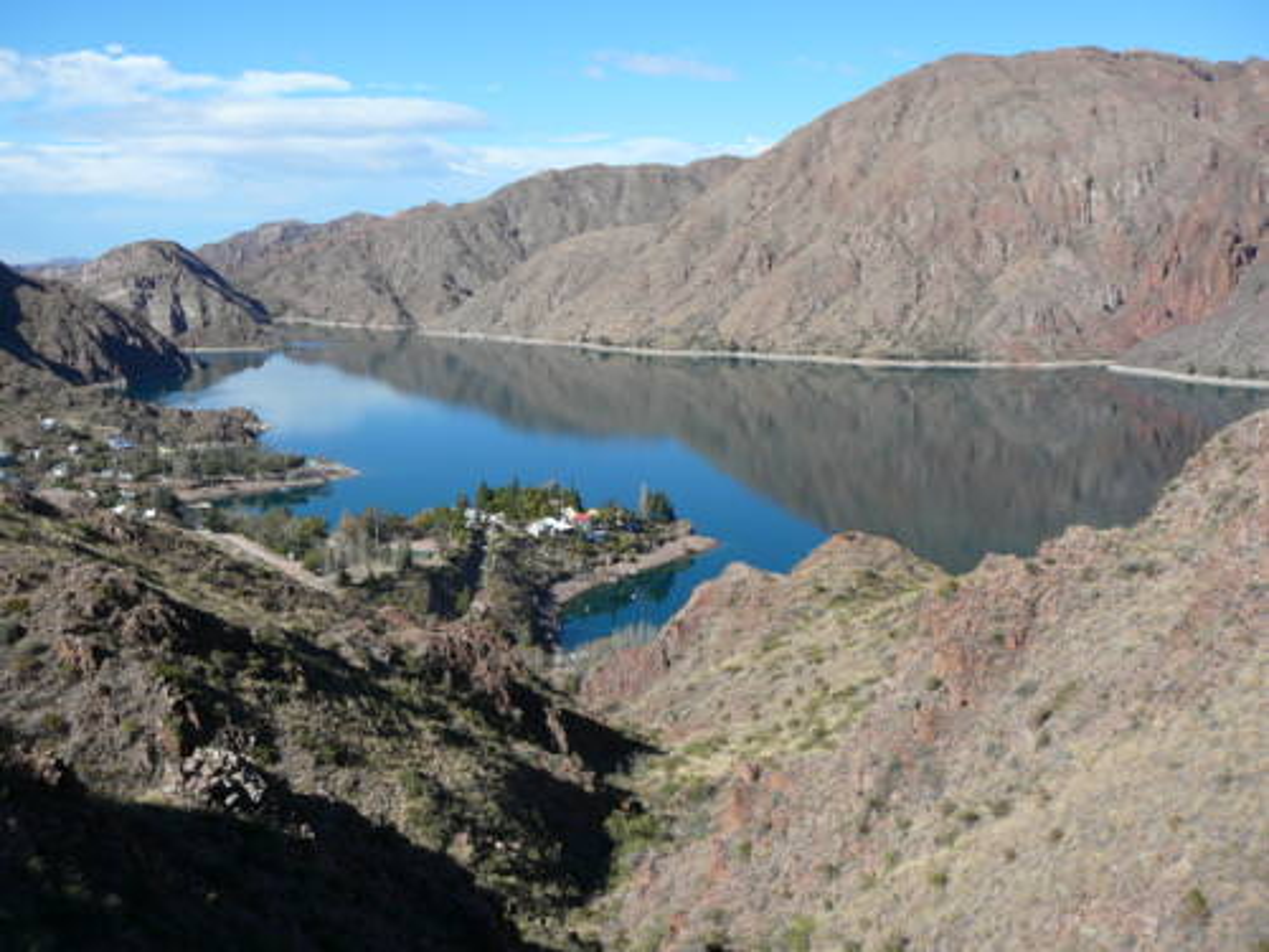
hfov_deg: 52.6
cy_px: 476
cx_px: 634
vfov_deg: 40.7
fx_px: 1283
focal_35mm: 35
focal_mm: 5.2
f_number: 5
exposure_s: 1/400
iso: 80
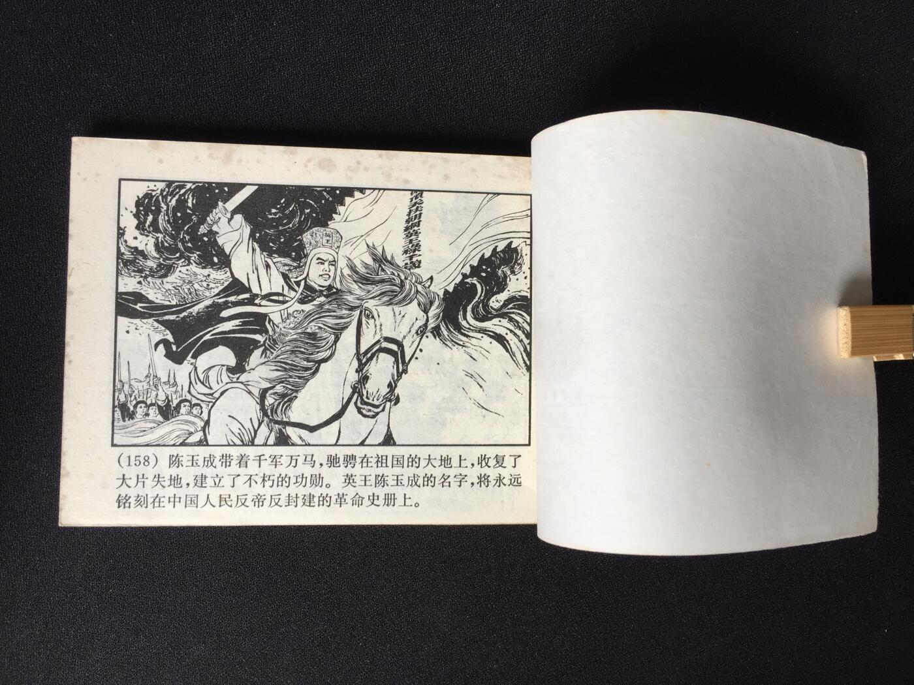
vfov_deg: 48.2
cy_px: 342
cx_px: 457
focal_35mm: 29
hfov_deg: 61.7
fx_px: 766
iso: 40
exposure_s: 1/100
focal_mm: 4.15
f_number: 2.2
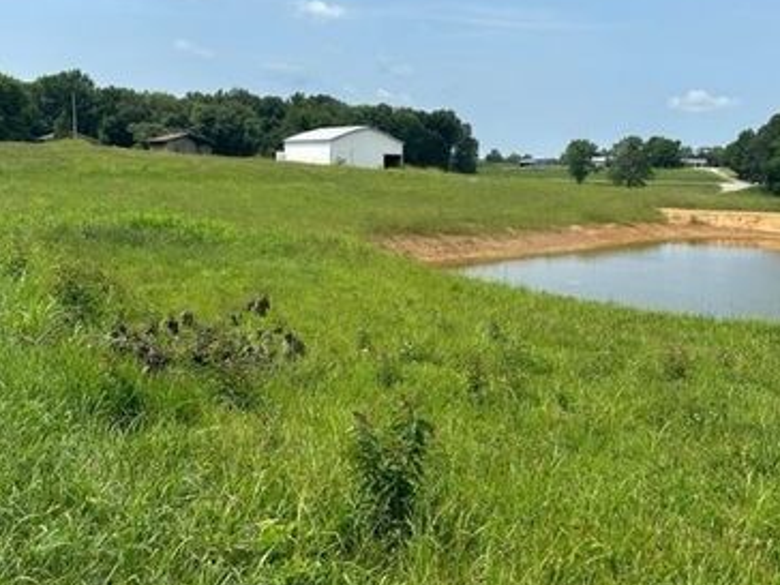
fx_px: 744
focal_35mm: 33
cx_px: 429
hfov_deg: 55.3
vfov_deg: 42.7
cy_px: 232
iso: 80
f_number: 1.78
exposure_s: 1/5525
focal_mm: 6.86
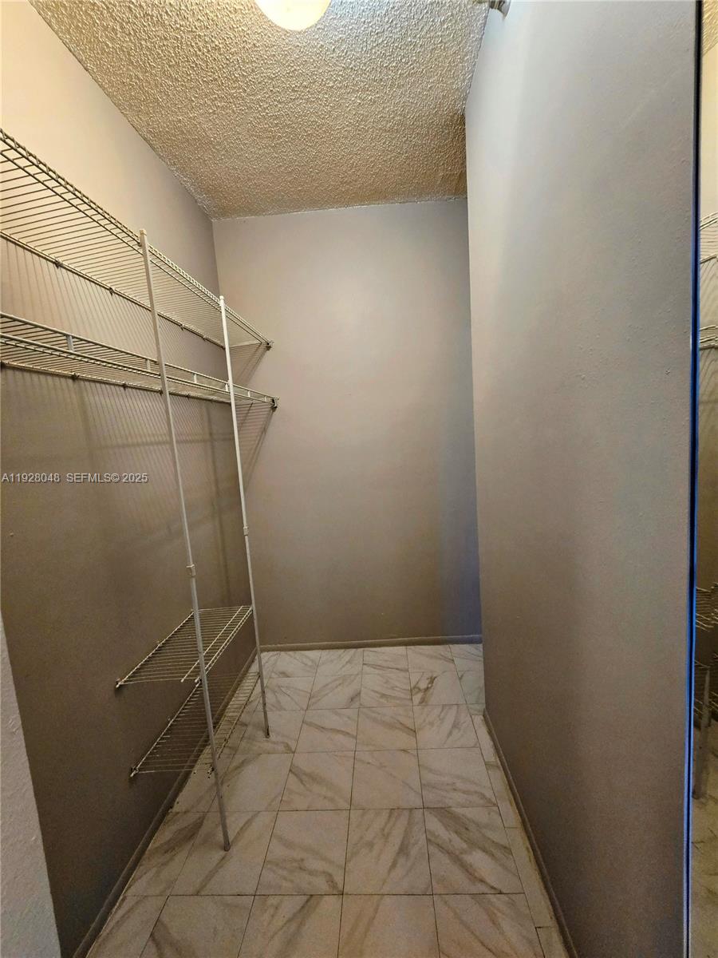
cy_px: 479
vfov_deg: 106.2
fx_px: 360
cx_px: 359
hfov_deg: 89.9
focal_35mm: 13
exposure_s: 1/60
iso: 200
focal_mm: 2.2
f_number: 2.2
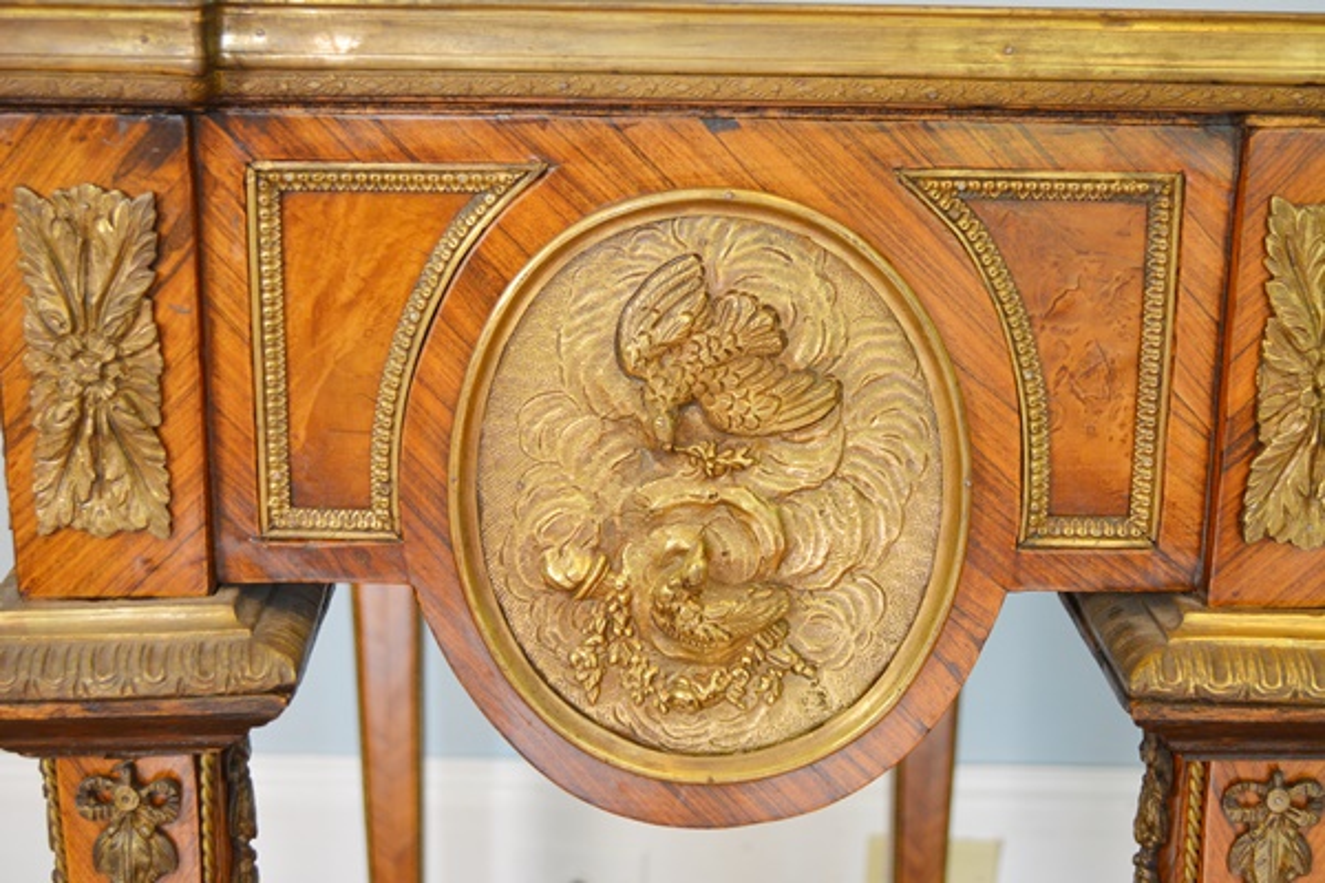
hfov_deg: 38.9
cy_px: 442
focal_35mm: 51
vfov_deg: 26.5
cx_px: 662
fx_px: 1877
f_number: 5
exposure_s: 1/40
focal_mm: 34
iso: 800
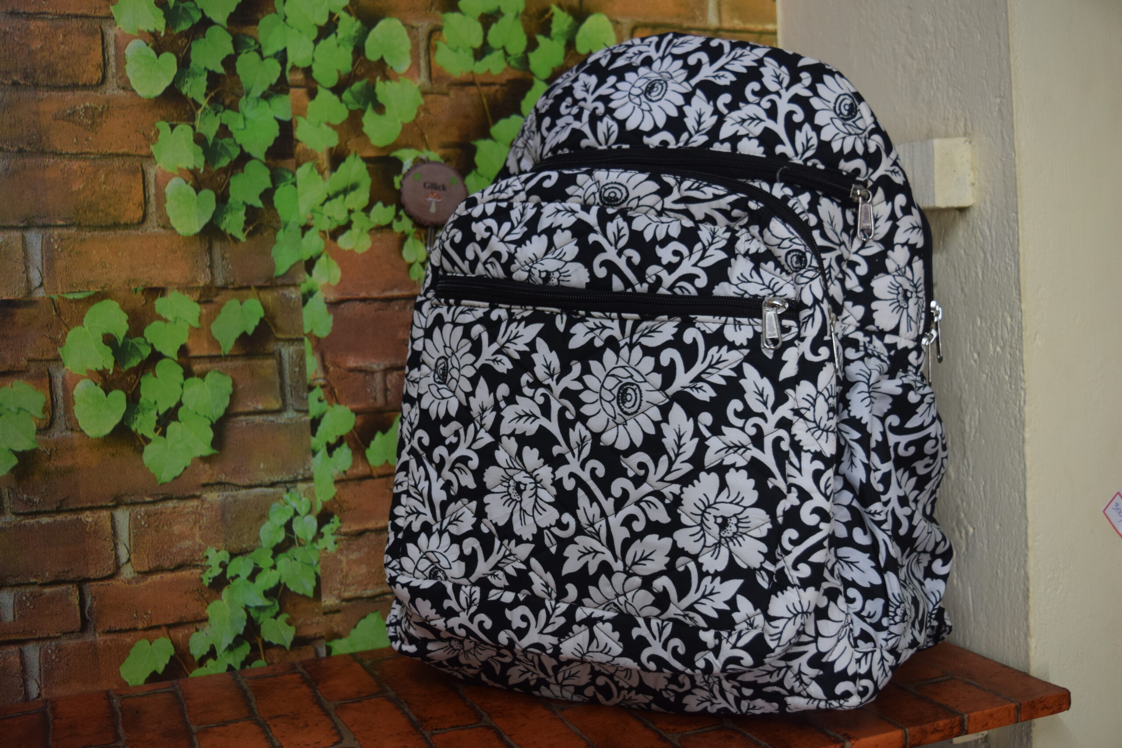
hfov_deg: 46.4
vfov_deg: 31.9
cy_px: 374
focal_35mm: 42
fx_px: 1309
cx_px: 561
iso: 640
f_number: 4.2
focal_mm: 28
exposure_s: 1/60
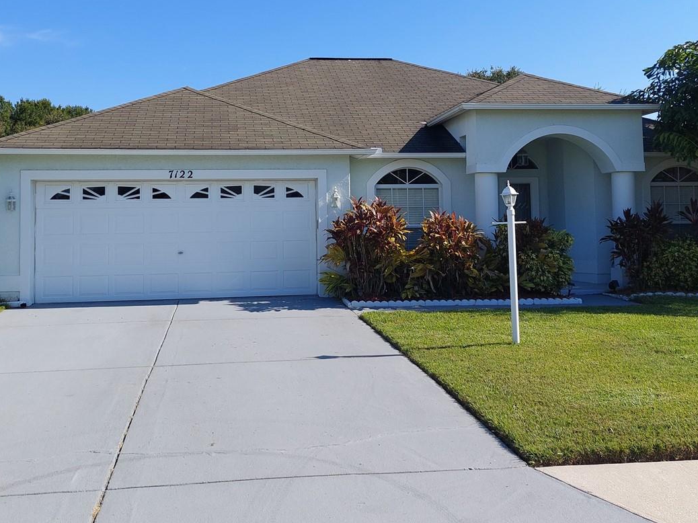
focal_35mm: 37
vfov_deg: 38.5
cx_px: 319
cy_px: 206
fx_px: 746
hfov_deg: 50.1
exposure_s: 1/1527
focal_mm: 5.23
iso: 40
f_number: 1.8
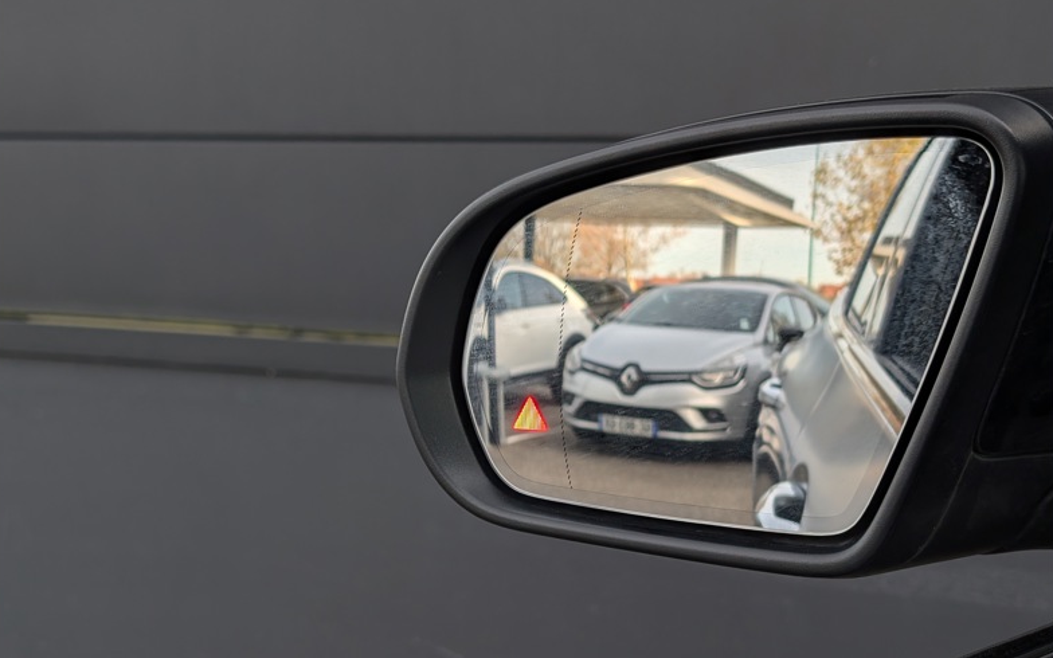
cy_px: 384
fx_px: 1521
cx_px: 520
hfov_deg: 38.2
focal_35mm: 53
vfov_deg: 24.4
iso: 19
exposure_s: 1/271
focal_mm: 6.9
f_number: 1.68
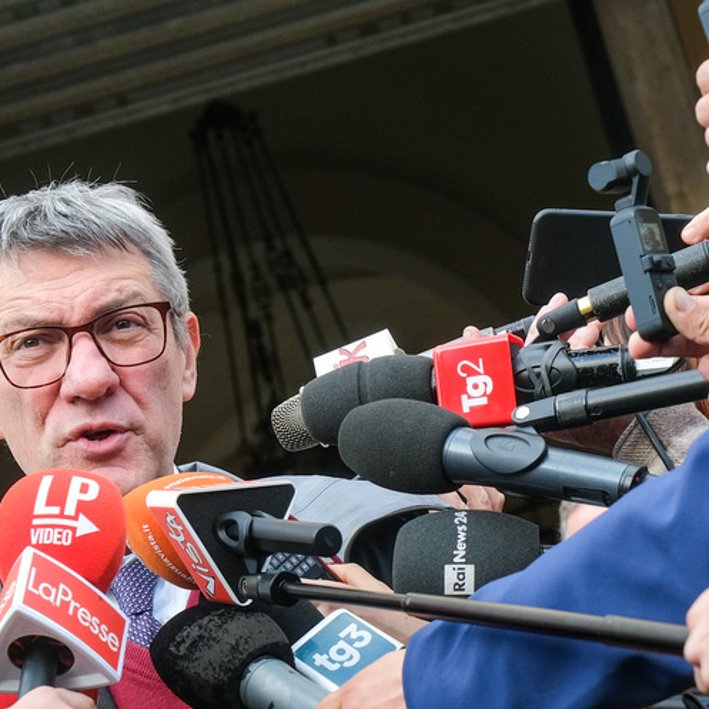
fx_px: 3105
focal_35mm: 134
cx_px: 545
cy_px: 650
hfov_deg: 13.0
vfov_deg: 12.9
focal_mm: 37.6
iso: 800
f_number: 4.5
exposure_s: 1/250
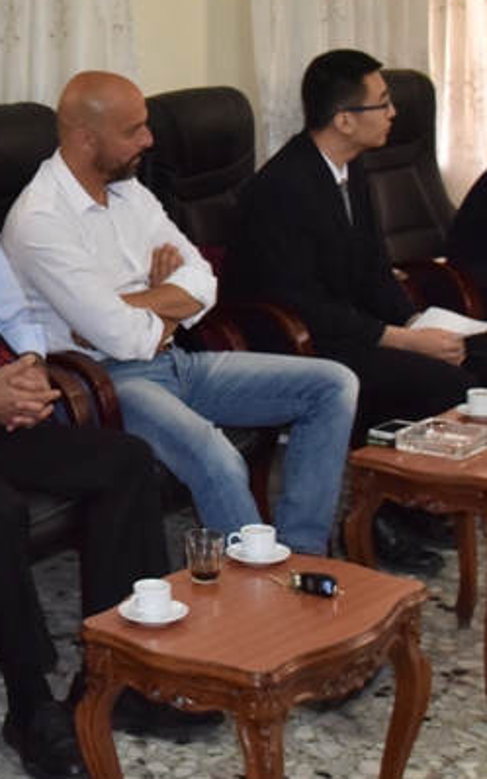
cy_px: 252
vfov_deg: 24.5
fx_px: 1783
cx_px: -153
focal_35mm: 84
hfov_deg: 14.8
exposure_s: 1/160
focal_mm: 32
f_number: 6.3
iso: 2500
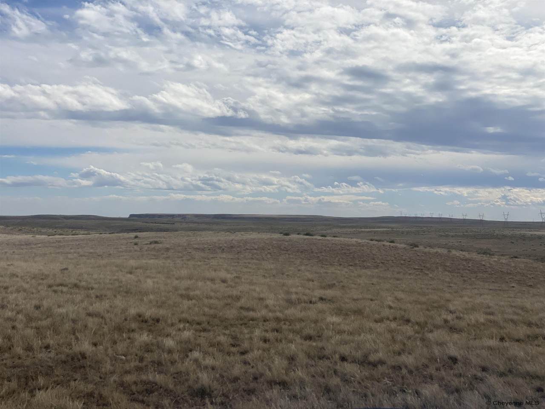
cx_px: 272
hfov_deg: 36.8
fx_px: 819
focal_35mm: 52
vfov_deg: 28.0
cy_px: 204
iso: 25
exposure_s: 1/5319
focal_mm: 6
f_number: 2
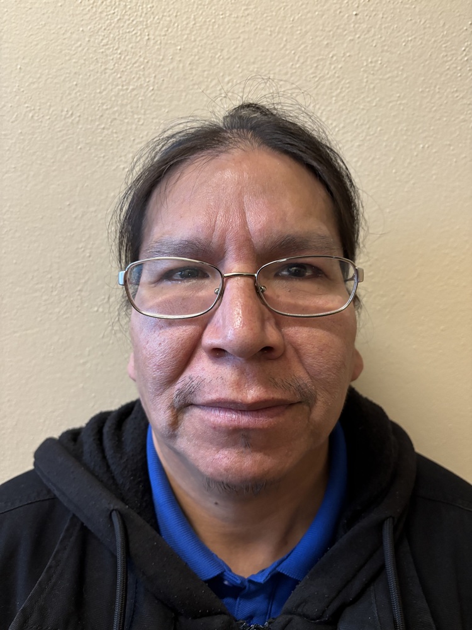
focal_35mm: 26
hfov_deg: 53.1
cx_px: 236
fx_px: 473
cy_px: 315
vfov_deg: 67.3
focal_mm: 5.96
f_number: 1.6
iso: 640
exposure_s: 1/40
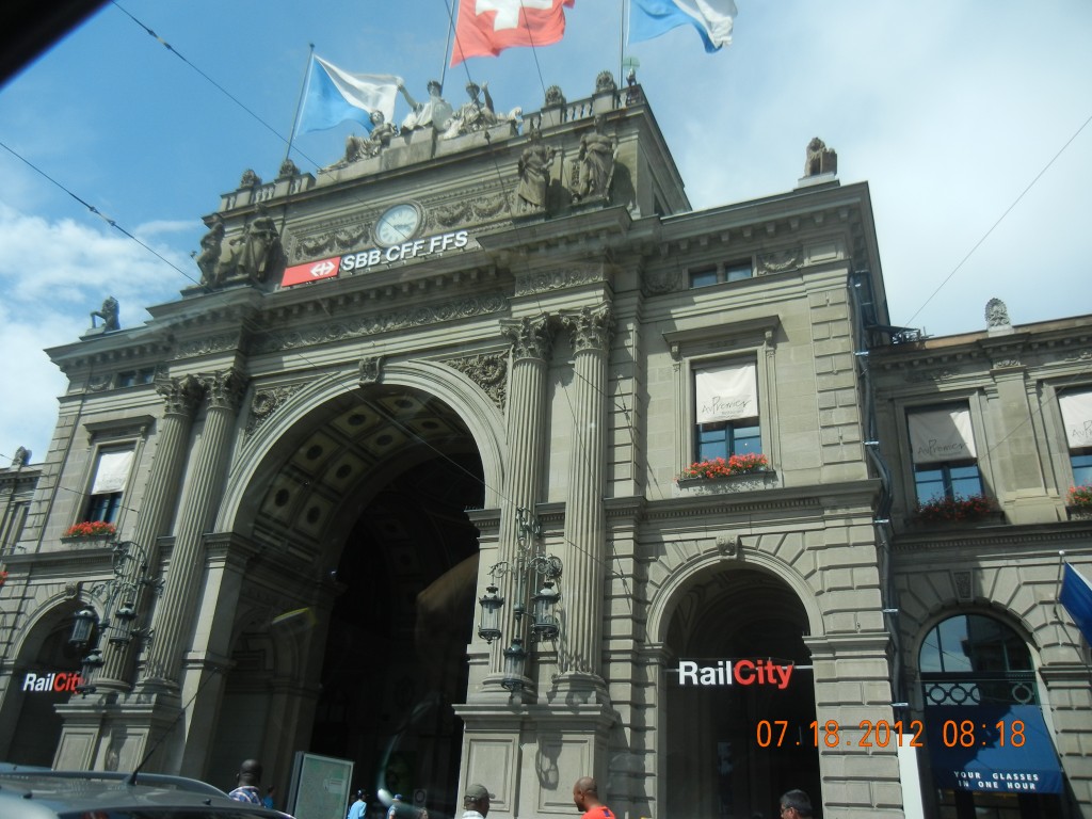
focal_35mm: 30
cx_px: 546
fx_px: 946
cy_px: 410
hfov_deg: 60.0
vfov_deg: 46.8
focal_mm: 5.4
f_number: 7
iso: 160
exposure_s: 1/319
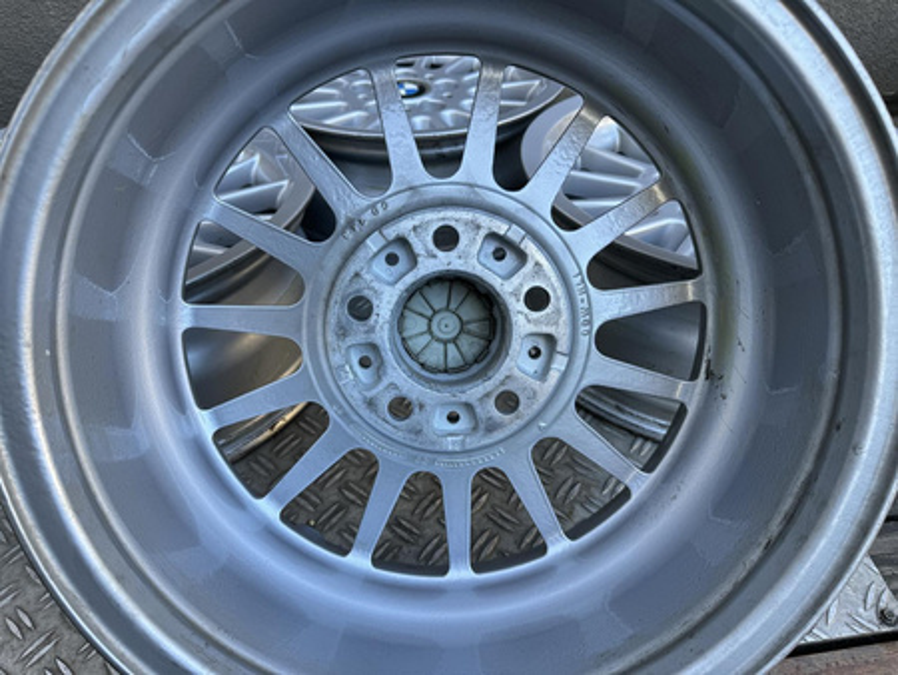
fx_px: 623
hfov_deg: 71.6
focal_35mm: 24
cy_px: 338
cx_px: 449
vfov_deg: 56.9
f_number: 1.78
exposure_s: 1/121
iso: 64
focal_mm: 6.86
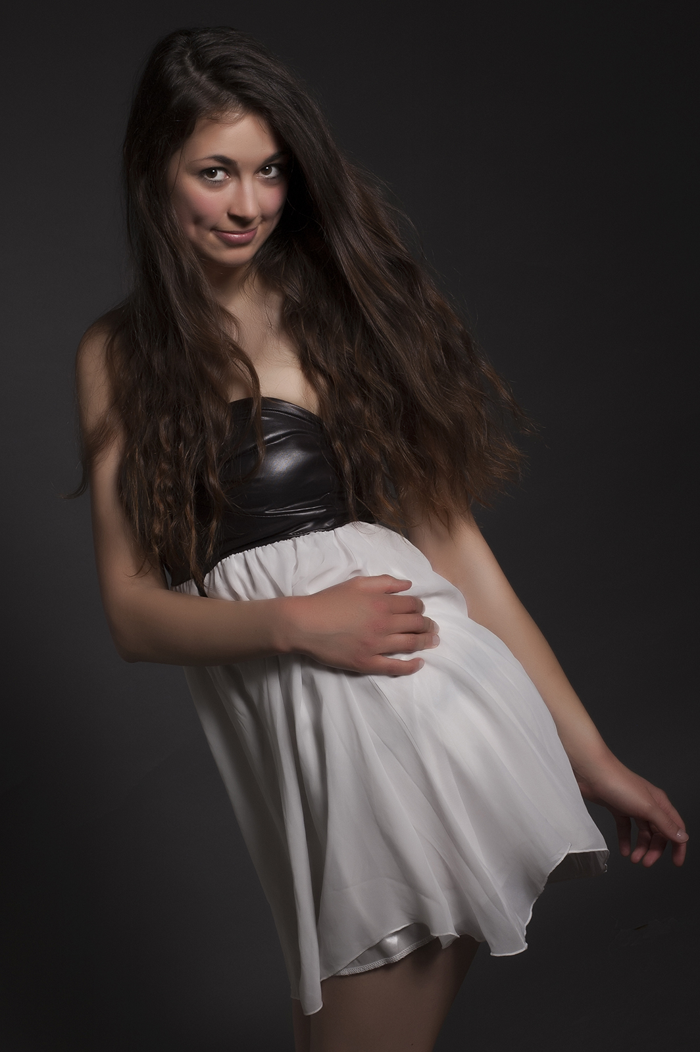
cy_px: 526
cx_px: 350
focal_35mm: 75
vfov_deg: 27.0
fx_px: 2191
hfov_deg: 18.2
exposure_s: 1/500
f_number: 13
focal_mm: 50
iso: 200
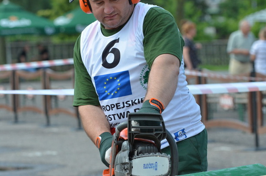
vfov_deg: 6.0
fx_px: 1688
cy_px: 86
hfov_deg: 9.0
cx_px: 154
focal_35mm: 229
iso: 800
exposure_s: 1/2500
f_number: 5
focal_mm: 130
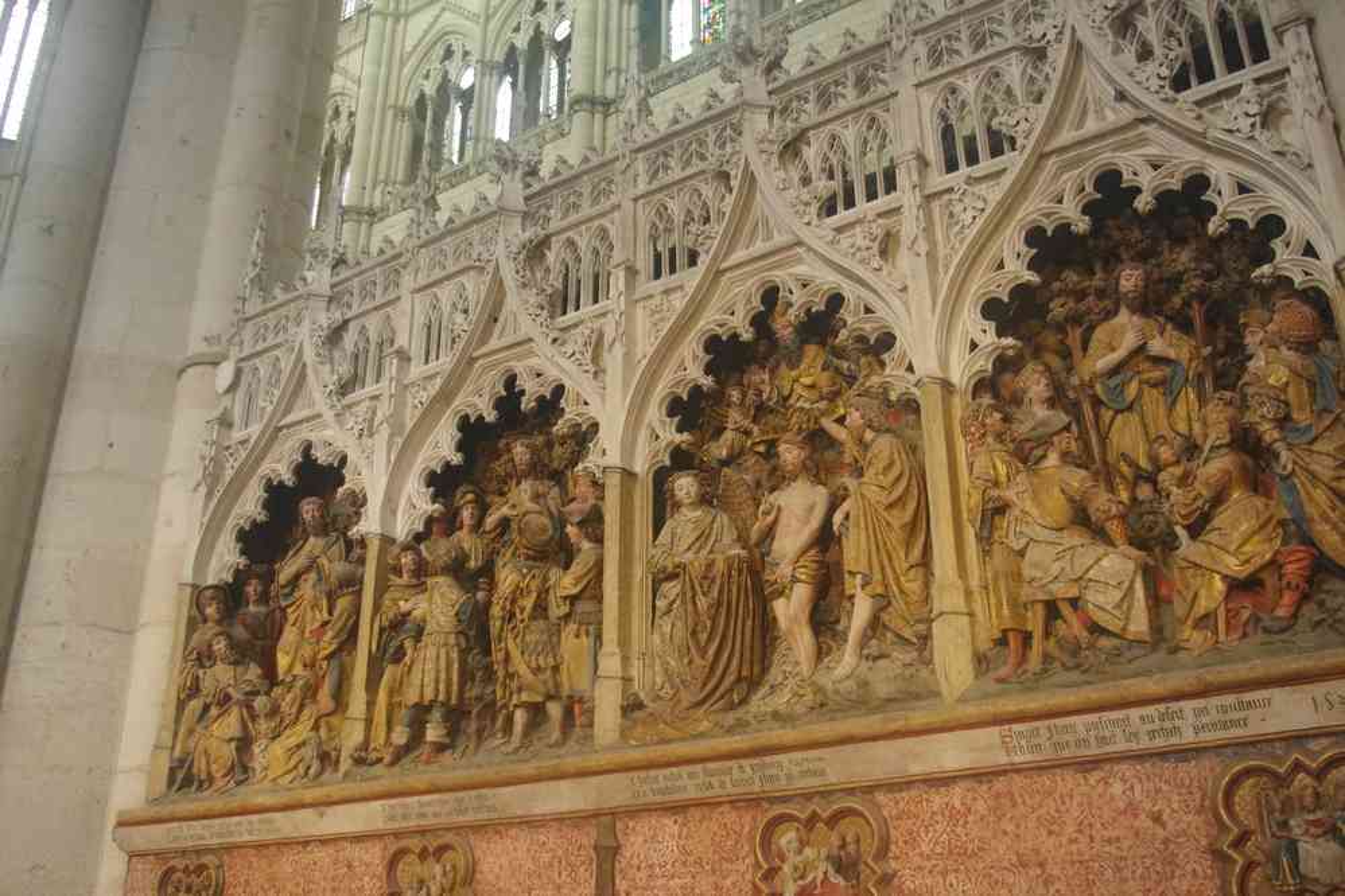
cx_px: 672
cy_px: 448
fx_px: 1289
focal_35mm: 34
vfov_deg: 38.4
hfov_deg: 55.1
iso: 3200
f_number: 5
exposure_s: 1/50
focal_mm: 23
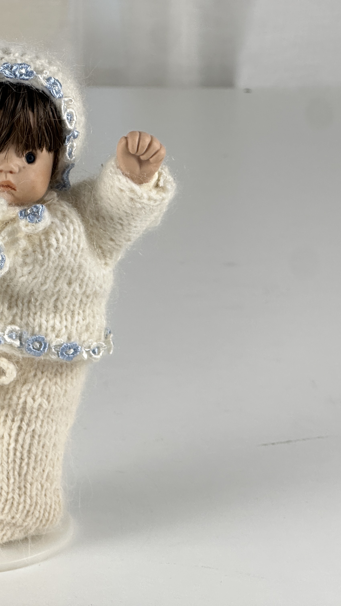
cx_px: 13
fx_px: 1800
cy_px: 303
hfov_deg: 10.7
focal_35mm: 112
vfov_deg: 19.1
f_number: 2.8
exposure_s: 1/100
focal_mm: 9
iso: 64
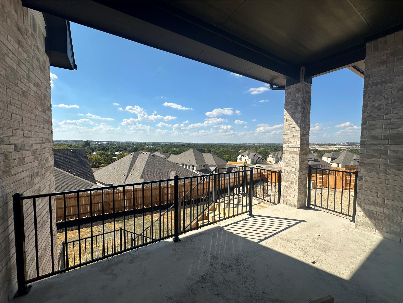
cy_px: 152
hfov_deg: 102.1
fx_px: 163
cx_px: 202
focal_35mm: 14
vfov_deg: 85.7
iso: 50
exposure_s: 1/2882
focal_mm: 2.22
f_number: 2.2
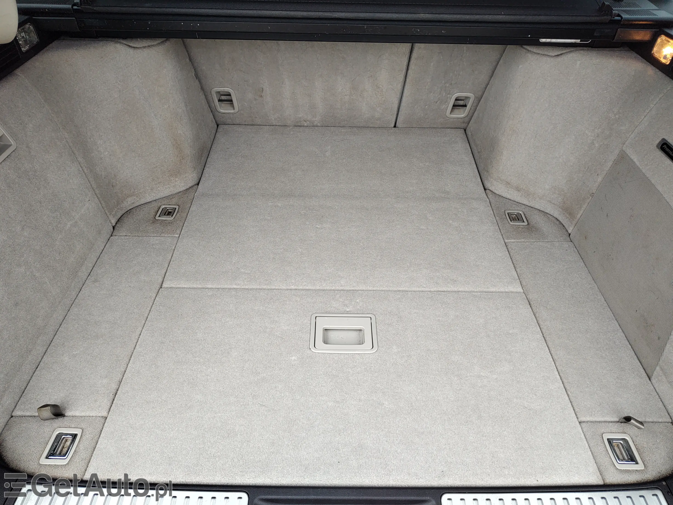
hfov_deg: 73.9
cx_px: 336
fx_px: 447
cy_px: 252
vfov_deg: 58.9
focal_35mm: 23
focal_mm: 5.56
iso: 148
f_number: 1.8
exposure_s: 1/100
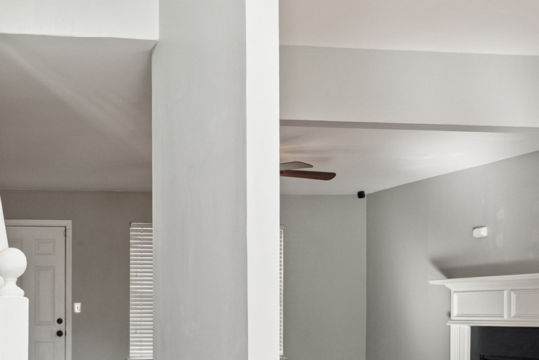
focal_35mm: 56
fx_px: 834
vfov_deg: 23.4
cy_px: 349
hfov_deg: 32.9
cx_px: 0
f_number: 6.3
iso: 1250
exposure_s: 1/40
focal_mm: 16.5
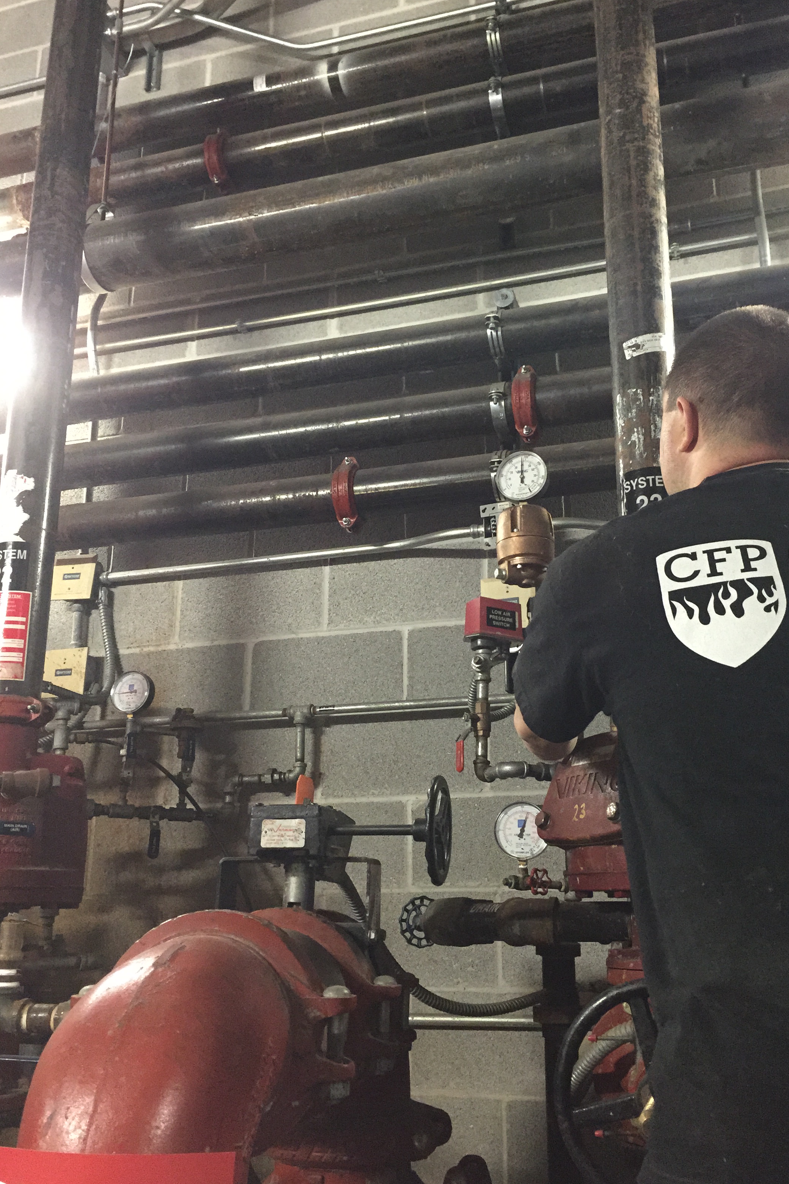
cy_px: 599
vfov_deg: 60.3
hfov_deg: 42.2
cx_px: 453
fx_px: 1019
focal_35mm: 31
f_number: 2.2
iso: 320
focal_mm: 4.15
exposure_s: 1/15
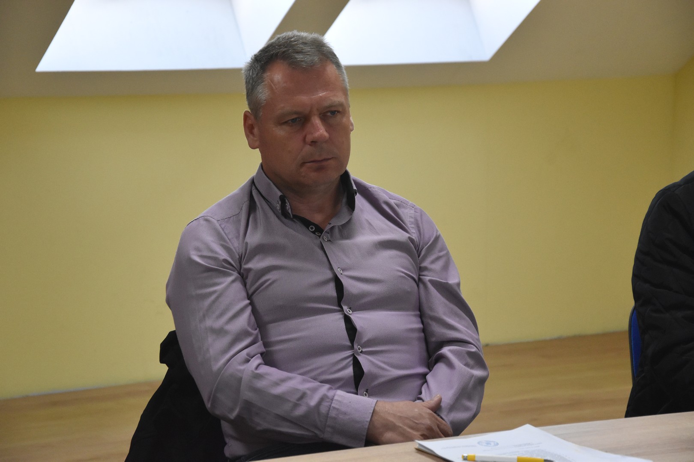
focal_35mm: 105
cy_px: 231
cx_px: 347
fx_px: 2024
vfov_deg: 13.0
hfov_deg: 19.5
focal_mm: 70
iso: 3200
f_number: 5.3
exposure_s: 1/400
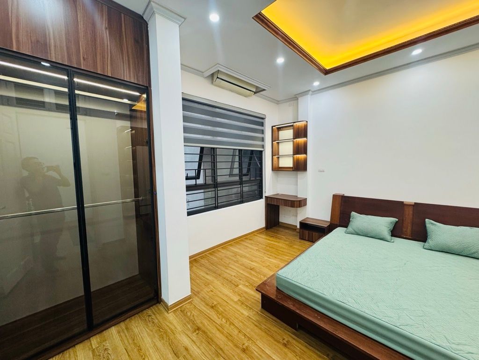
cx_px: 240
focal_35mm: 14
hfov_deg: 102.1
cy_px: 180
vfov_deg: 85.7
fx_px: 194
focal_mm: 2.22
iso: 320
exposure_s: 1/100
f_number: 2.2
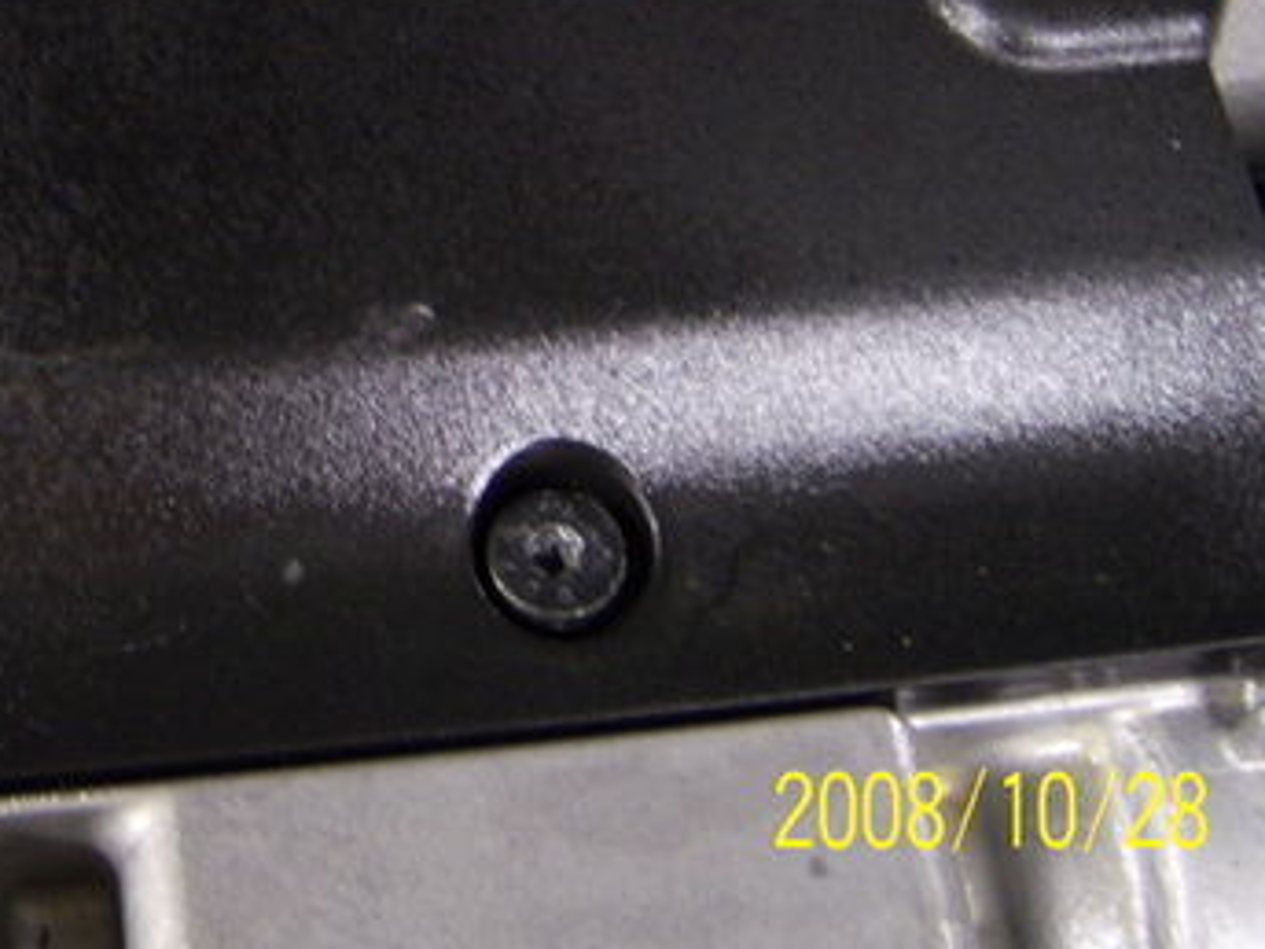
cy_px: 125
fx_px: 2448
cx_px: 151
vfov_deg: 21.5
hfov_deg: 28.0
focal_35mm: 67
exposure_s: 1/8
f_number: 2.8
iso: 160
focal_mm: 7.5
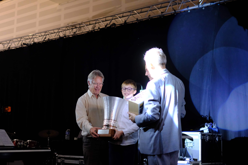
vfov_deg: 25.5
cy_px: 82
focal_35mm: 53
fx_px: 365
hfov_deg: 37.5
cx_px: 124
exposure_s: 1/210
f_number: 1.4
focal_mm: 35
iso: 3200
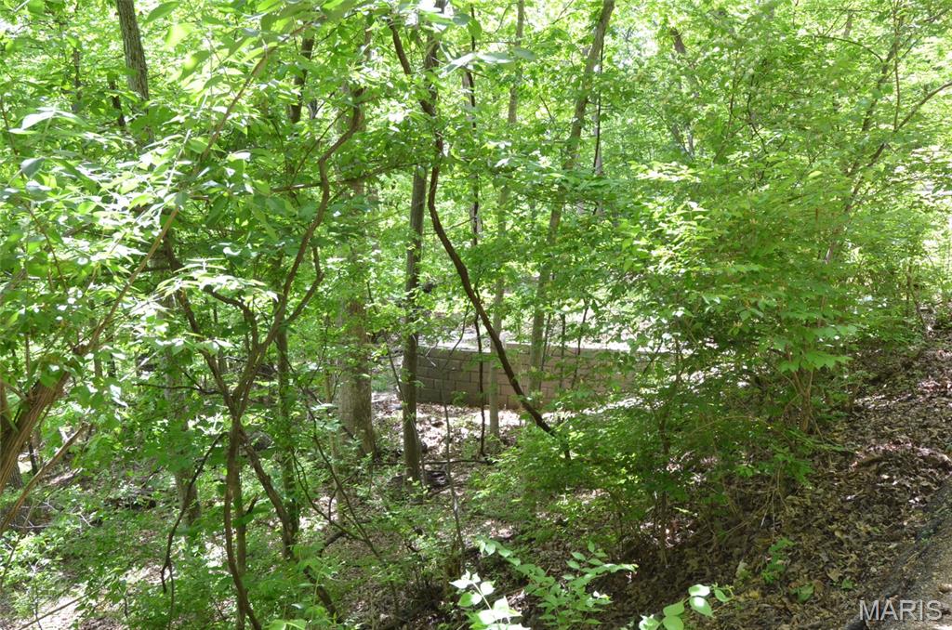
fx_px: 950
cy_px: 315
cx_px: 476
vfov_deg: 36.7
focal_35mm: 36
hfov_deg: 53.2
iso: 2500
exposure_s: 1/400
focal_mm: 24
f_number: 10
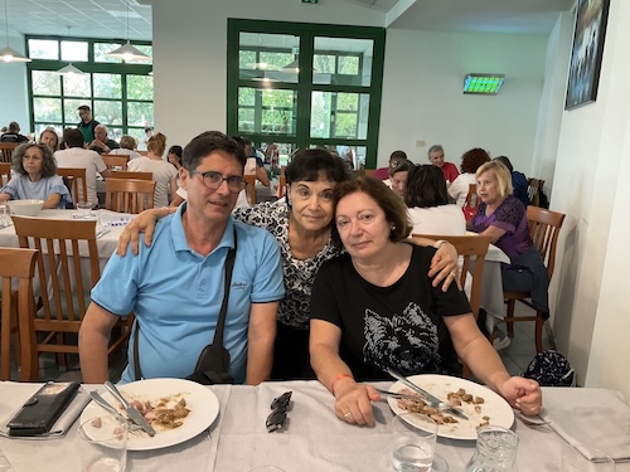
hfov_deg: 61.7
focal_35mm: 29
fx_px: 528
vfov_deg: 48.2
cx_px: 315
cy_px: 236
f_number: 1.8
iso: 125
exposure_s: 1/50
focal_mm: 3
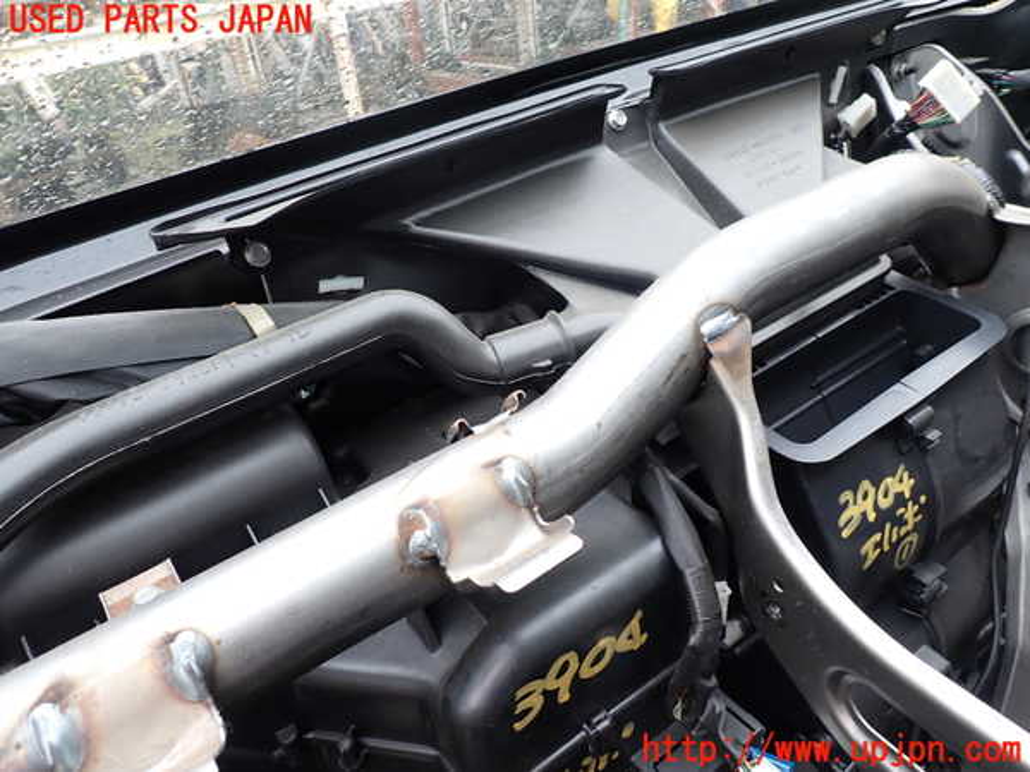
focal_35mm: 25
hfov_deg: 69.4
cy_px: 386
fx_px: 744
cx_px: 515
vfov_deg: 54.9
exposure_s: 1/80
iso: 100
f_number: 2.8
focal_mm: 4.5
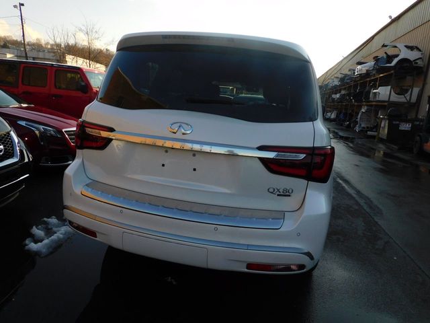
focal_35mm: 24
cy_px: 162
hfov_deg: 71.6
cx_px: 215
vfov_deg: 56.8
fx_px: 298
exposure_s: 1/800
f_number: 3.3
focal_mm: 4.3
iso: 125
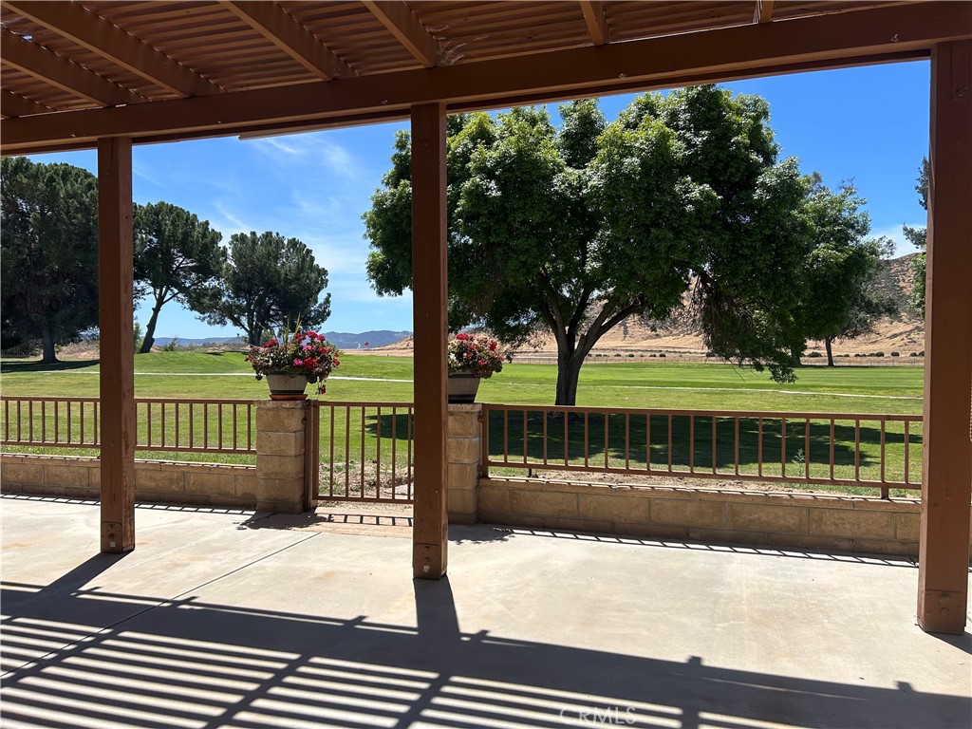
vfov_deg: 53.1
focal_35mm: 26
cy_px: 364
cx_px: 486
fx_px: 730
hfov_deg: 67.3
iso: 50
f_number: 1.5
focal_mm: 5.7
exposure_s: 1/4274
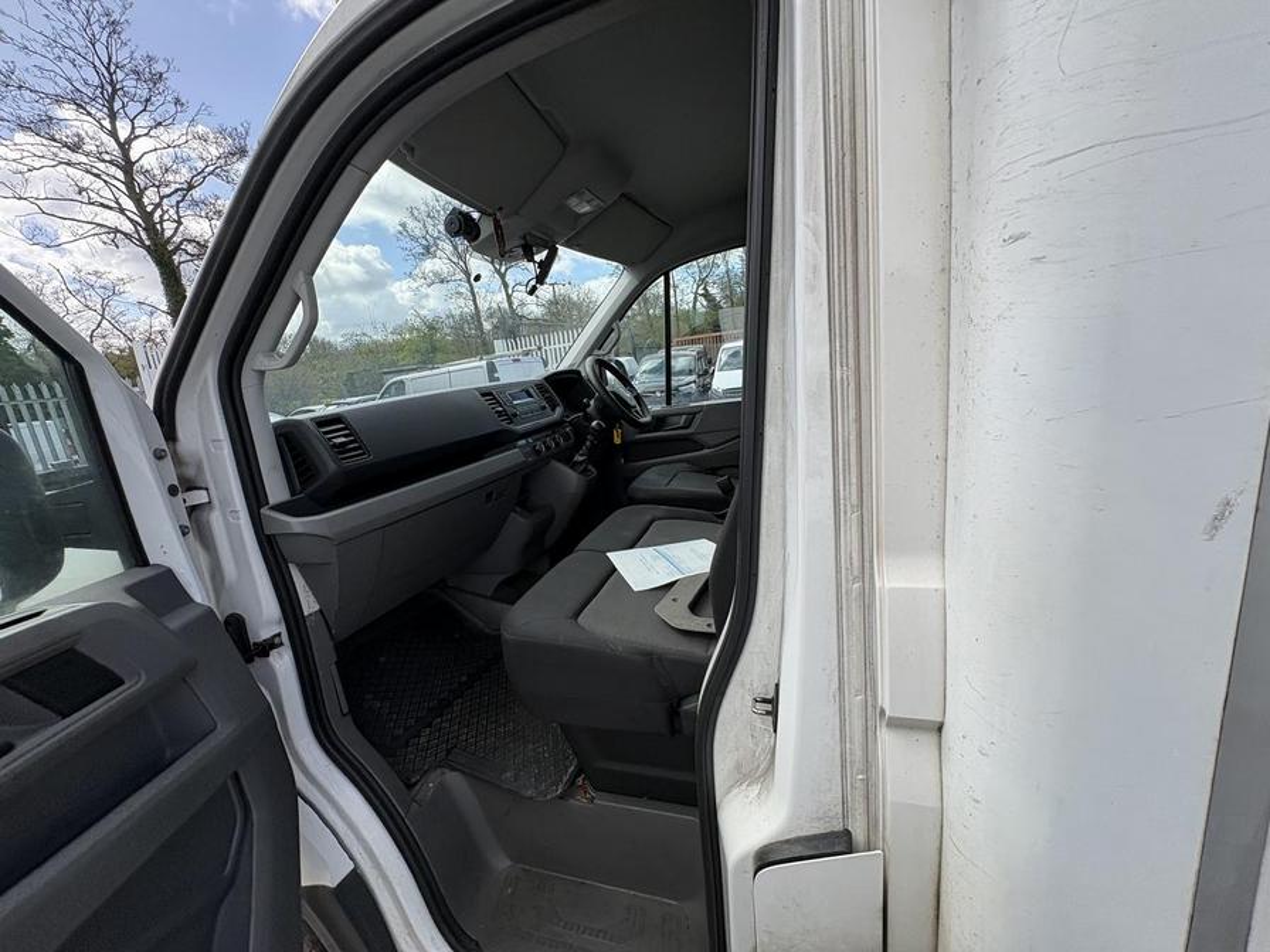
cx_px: 635
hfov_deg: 102.1
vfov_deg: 85.7
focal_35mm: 14
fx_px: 514
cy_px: 476
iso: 40
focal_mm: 2.22
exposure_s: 1/518
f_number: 2.2
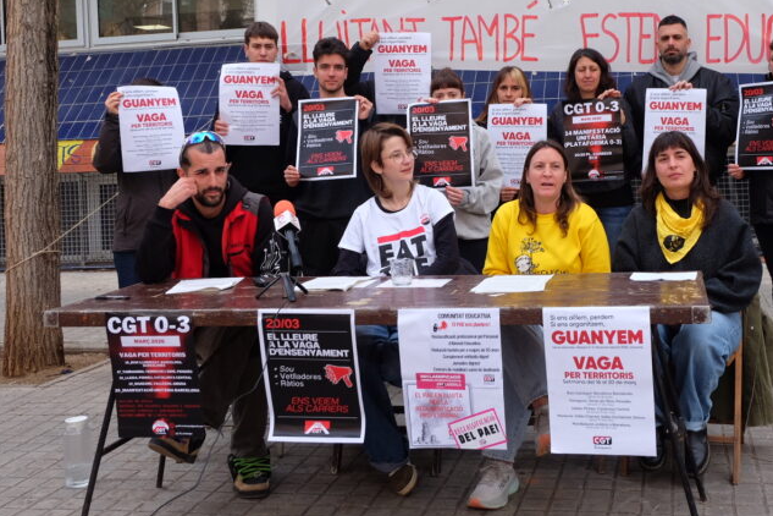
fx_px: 966
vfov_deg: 29.5
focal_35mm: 45
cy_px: 146
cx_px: 498
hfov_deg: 43.2
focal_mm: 20.1
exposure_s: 1/180
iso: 200
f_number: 5.6
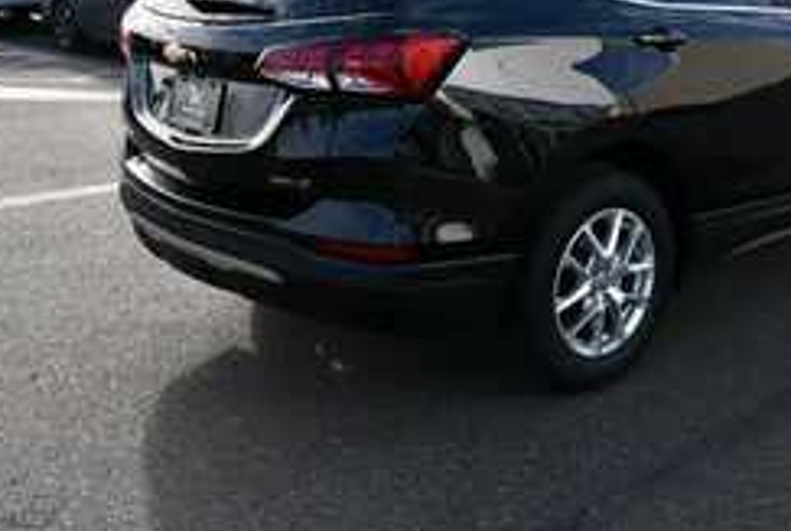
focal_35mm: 46
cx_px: 550
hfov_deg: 41.9
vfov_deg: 29.0
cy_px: 148
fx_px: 1013
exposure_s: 1/250
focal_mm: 19
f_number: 8
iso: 200
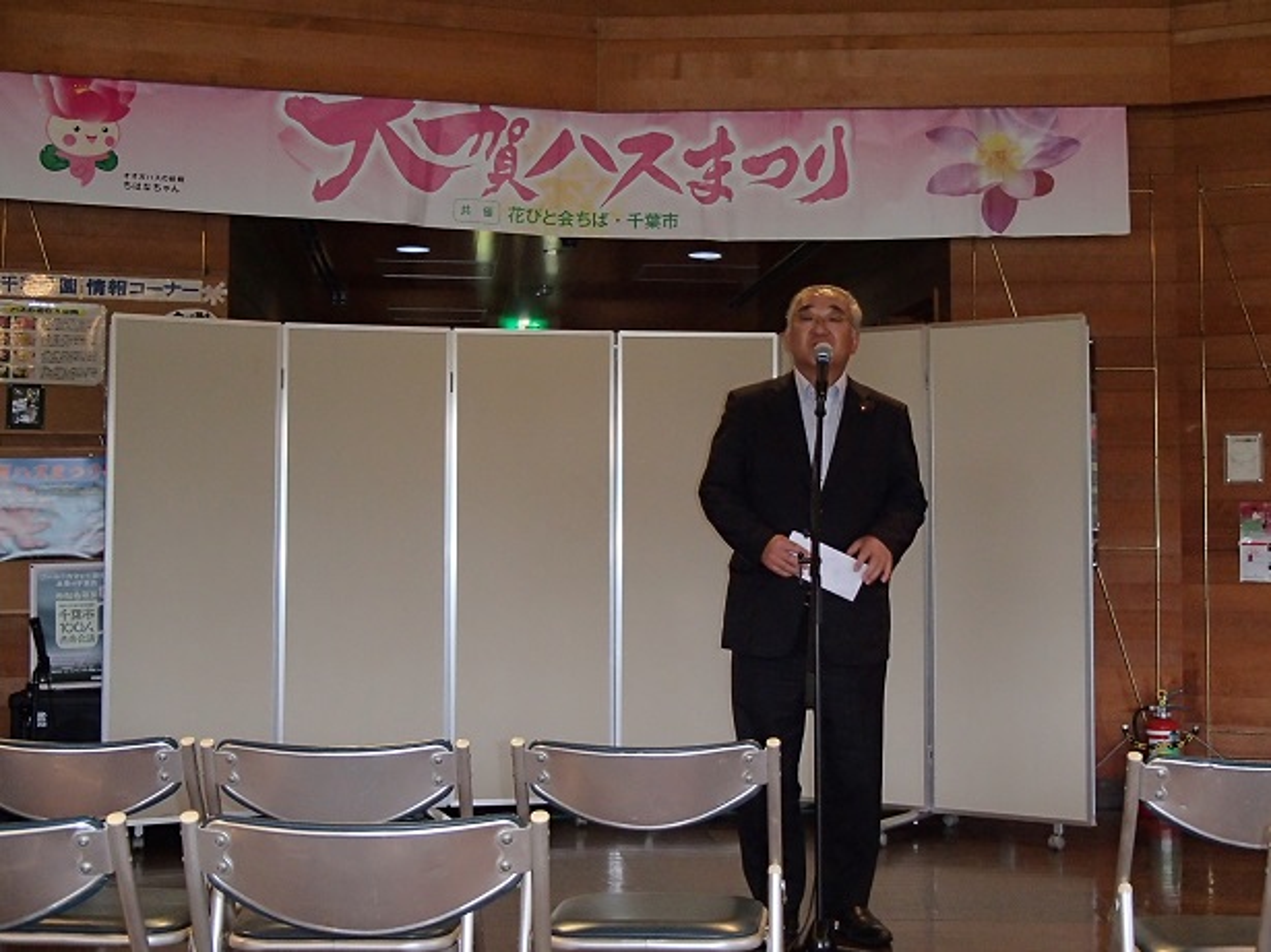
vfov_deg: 29.7
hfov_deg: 38.9
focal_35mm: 49
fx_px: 1799
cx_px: 636
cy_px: 476
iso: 400
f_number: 4.9
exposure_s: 1/50
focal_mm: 8.8
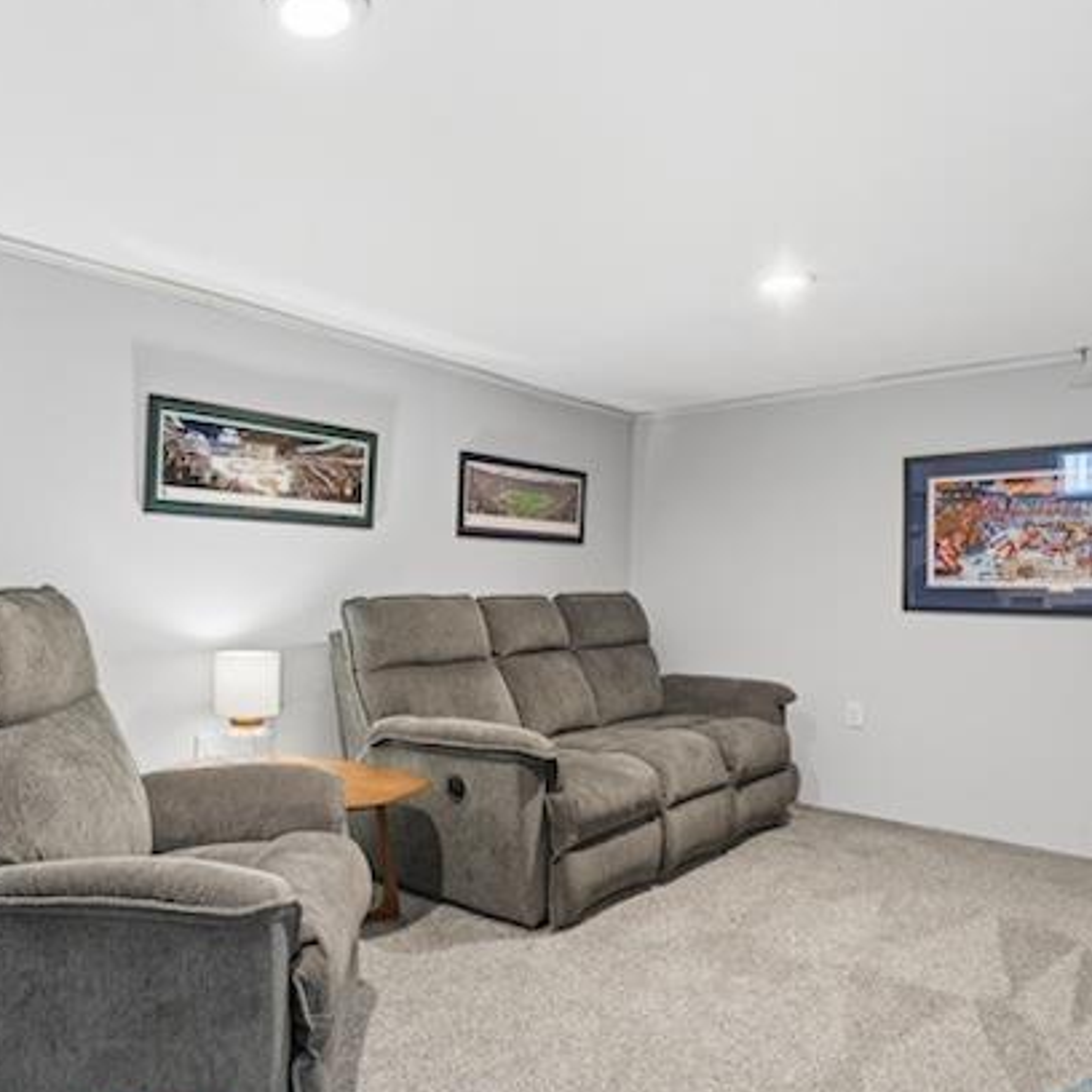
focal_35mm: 24
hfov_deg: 63.0
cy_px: 565
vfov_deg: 65.0
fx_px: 857
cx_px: 344
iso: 500
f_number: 8
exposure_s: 1.3
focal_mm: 16
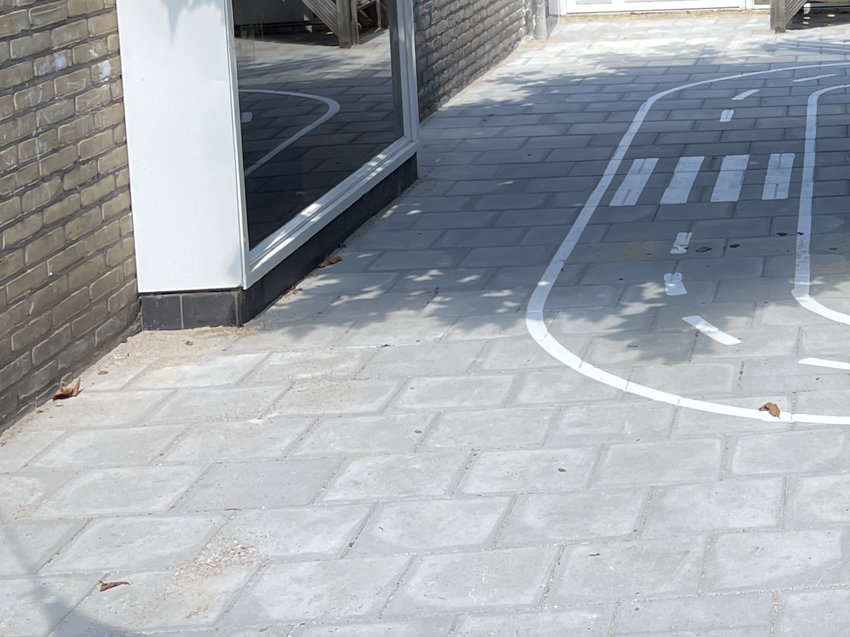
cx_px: 1034
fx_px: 1719
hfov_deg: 24.9
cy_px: -6
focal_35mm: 70
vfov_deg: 20.3
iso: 32
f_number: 1.6
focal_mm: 4.2
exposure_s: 1/882
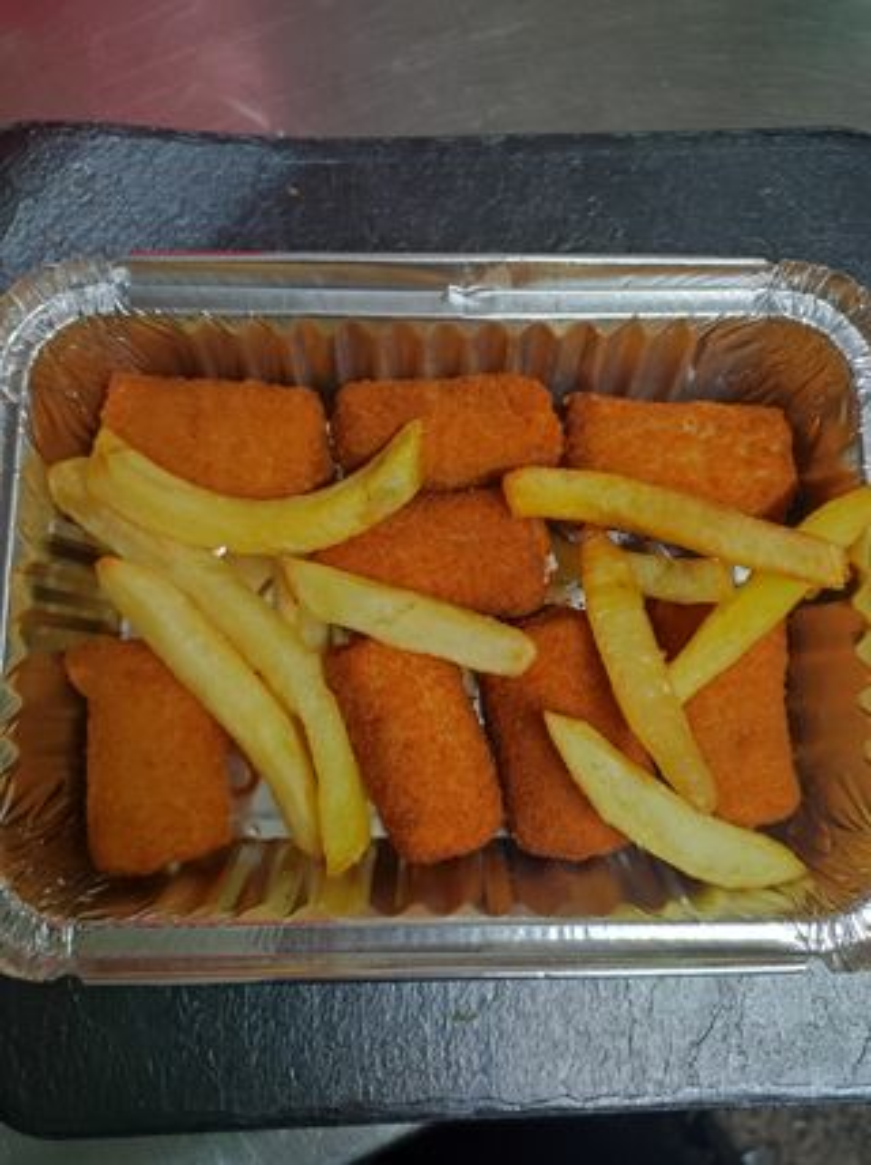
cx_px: 436
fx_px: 840
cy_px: 582
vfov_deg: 69.5
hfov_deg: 54.8
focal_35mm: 25
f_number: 1.79
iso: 1274
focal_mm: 4.7
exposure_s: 1/33
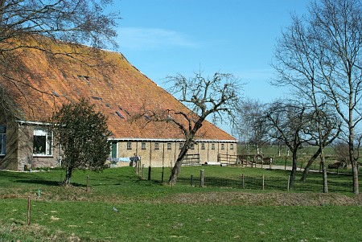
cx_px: 181
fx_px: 694
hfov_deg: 29.2
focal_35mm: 69
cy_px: 121
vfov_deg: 19.8
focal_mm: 46
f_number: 5.6
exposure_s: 1/1500
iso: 200
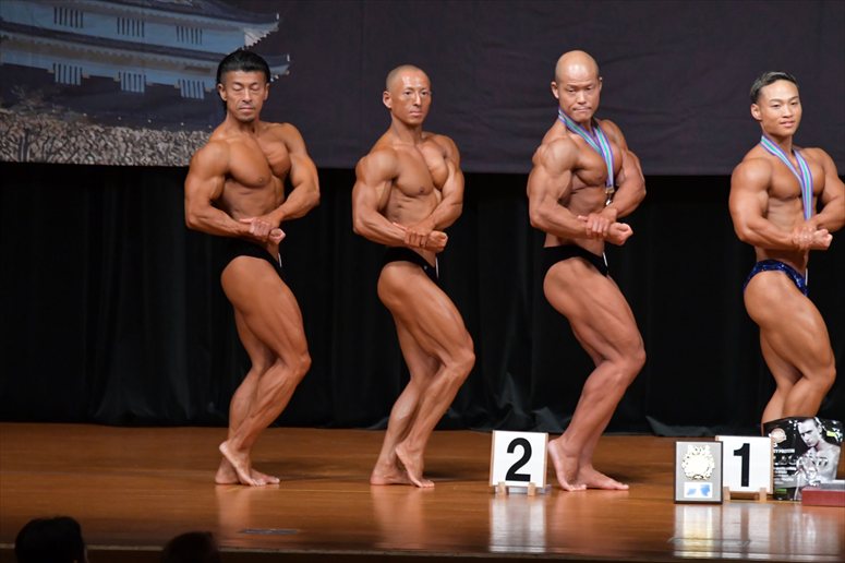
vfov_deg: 5.1
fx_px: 6334
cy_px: 282
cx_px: 422
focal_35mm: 270
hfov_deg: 7.6
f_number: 5.6
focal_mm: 180
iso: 4000
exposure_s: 1/400
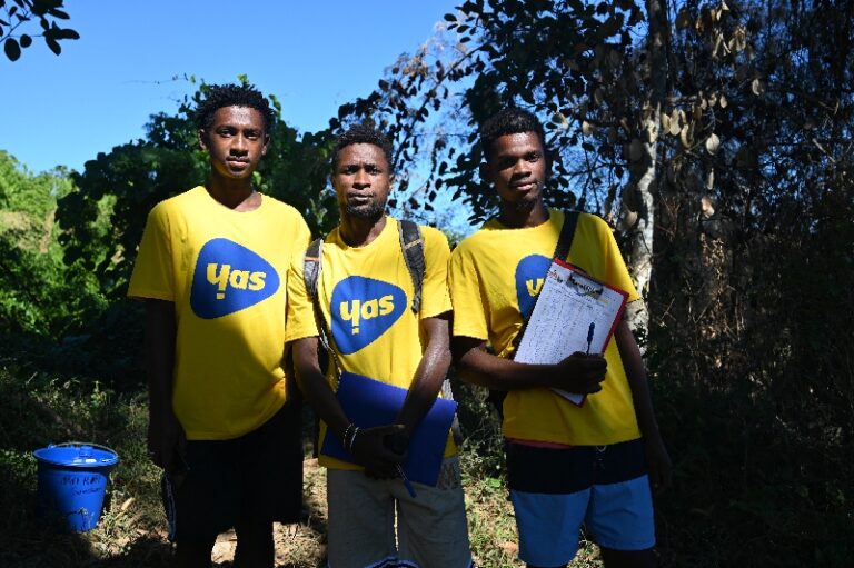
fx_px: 877
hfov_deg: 51.9
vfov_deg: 35.9
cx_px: 427
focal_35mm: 37
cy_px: 284
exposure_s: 1/320
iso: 100
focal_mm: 37
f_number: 6.3
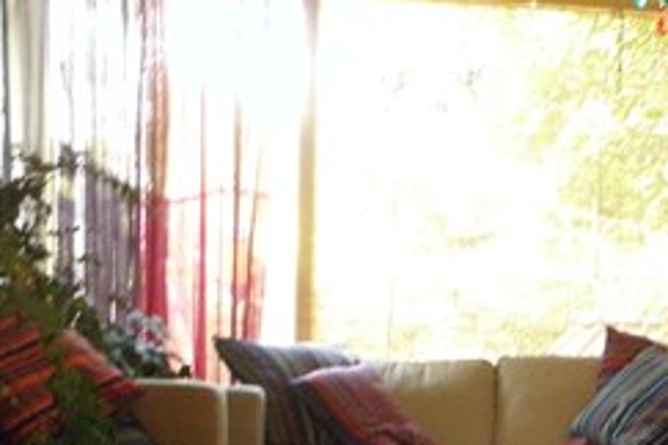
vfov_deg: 17.6
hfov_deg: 25.2
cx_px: 811
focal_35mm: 72
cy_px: 599
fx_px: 1336
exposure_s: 1/8
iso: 400
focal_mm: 5
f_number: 3.5
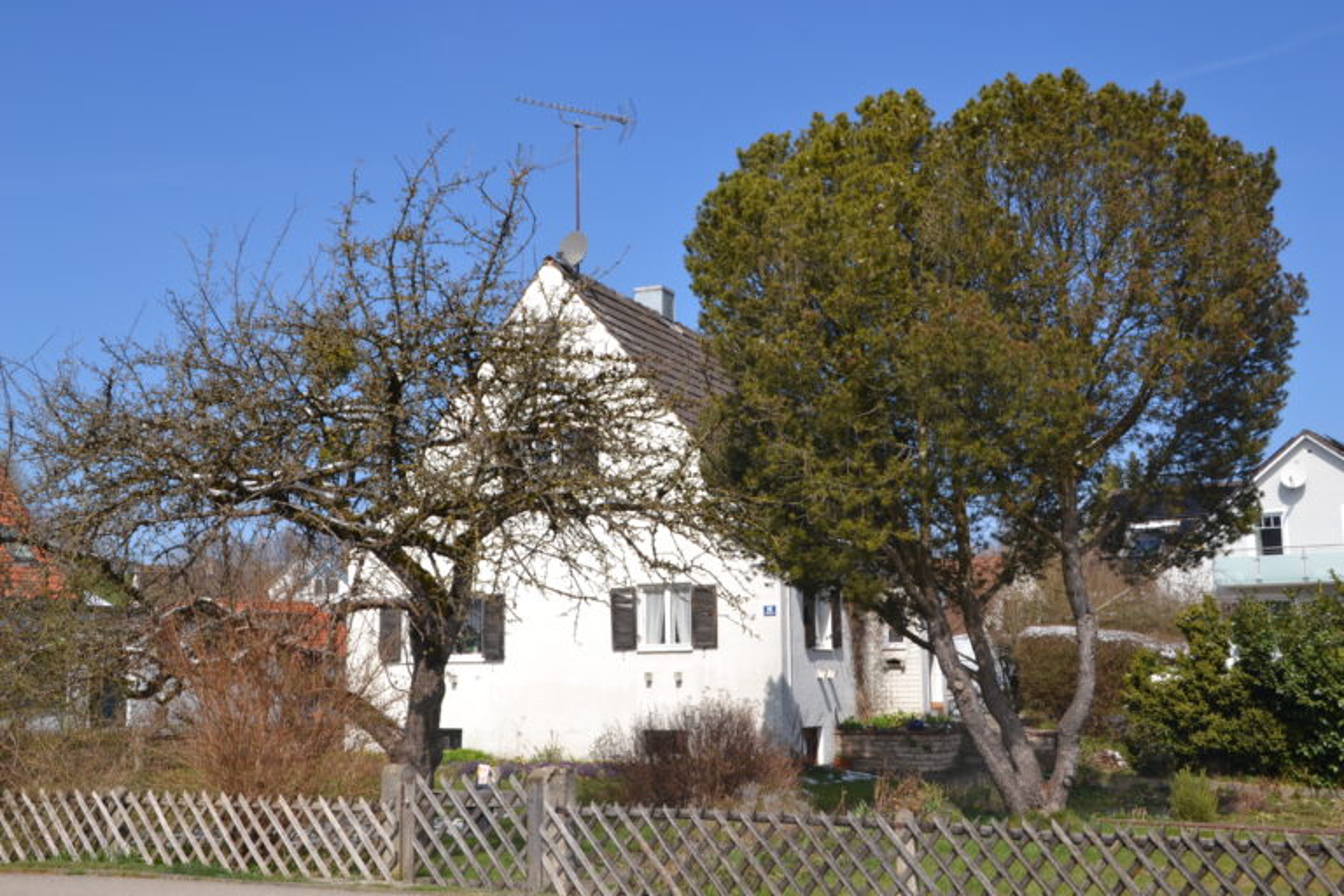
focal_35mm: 39
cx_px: 672
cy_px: 448
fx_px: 1456
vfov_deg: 34.2
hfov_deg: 49.6
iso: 100
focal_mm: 26
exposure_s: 1/200
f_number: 10
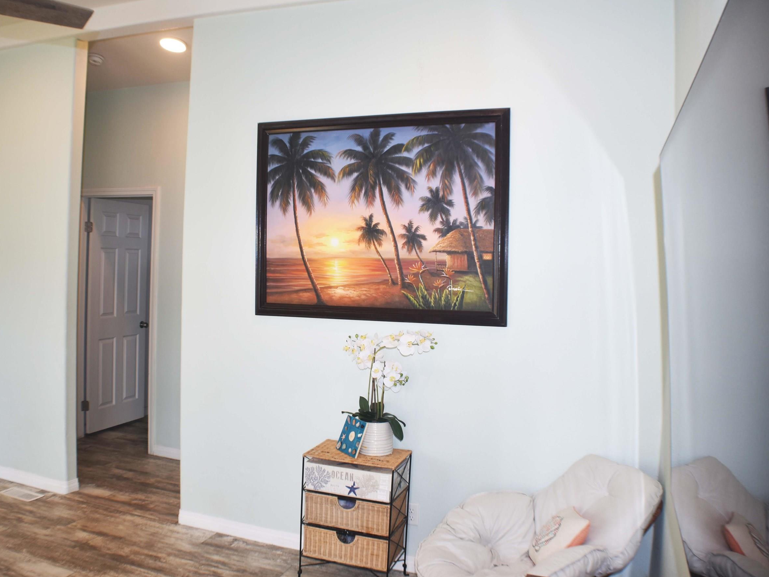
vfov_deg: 36.3
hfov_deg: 47.1
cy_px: 267
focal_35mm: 40
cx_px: 349
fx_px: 880
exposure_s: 1/50
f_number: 3.8
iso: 100
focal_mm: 21
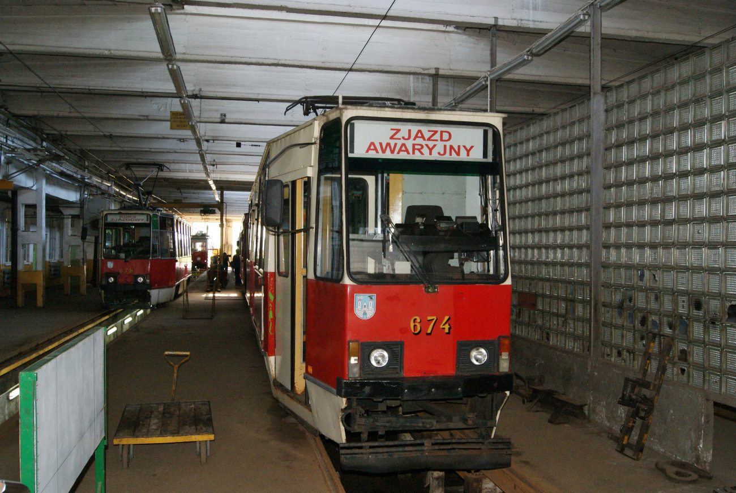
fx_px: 675
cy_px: 246
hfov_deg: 57.2
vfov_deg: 40.1
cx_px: 368
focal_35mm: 33
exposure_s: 1/60
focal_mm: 22
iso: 400
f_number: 5.6
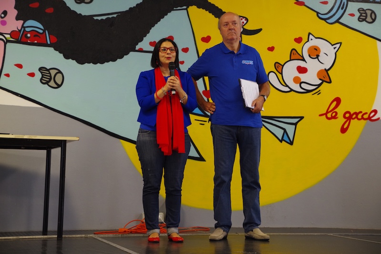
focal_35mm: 70
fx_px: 741
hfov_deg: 28.8
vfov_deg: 19.5
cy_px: 127
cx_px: 190
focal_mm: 70
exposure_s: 1/80
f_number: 5
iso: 3200
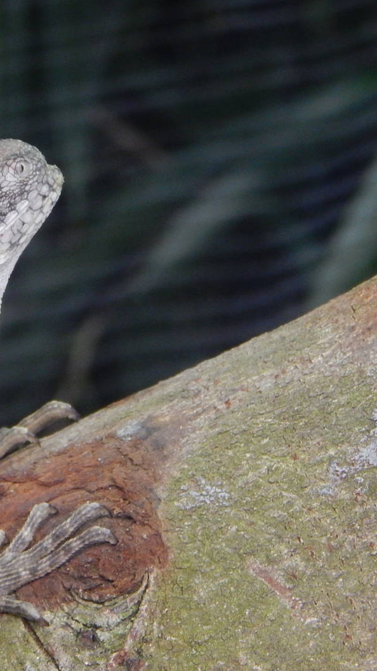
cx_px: -31
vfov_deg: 5.6
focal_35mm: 386
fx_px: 6865
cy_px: 296
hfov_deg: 3.1
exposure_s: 1/60
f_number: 5.6
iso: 400
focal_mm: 41.7
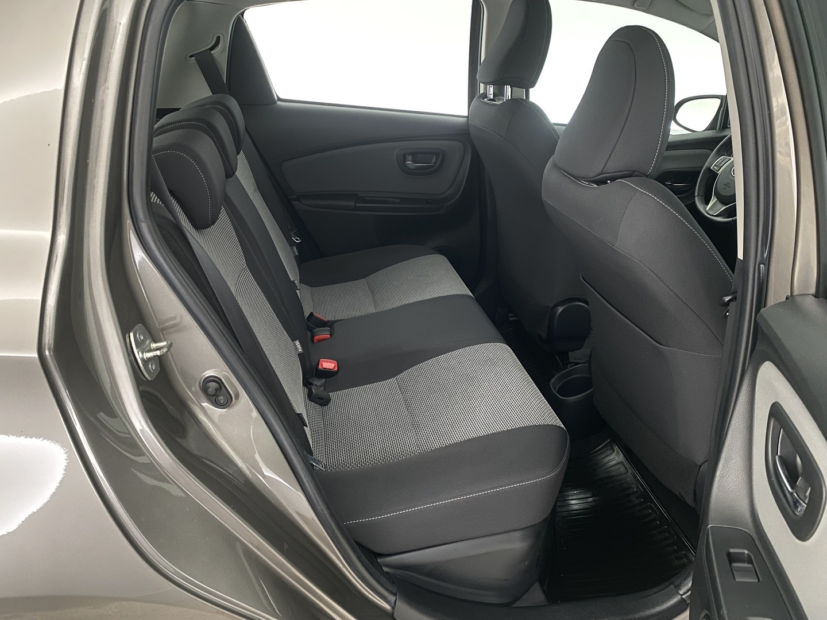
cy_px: 310
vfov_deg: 53.1
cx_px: 414
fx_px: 621
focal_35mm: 26
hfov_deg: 67.3
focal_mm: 4.25
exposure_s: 1/25
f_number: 1.8
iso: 1000
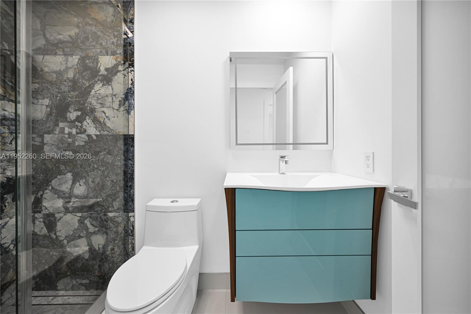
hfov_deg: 104.2
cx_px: 236
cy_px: 157
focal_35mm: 14
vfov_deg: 81.2
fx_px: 183
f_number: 4
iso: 100
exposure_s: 1/30
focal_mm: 14
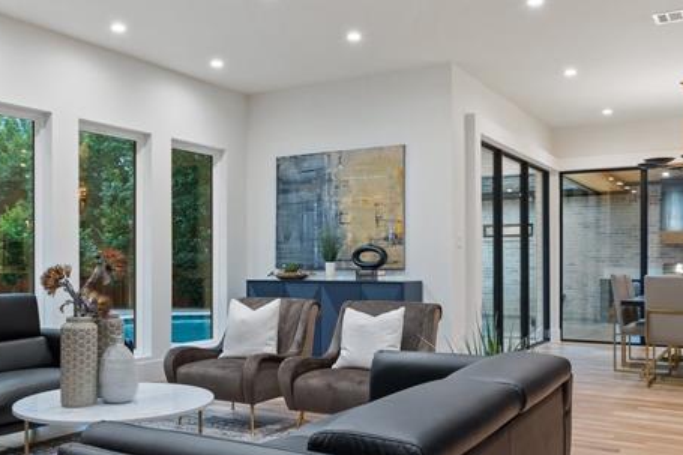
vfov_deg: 36.8
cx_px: 314
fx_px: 683
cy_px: 246
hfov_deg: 53.1
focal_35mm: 36
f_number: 8
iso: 400
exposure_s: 2
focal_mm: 16
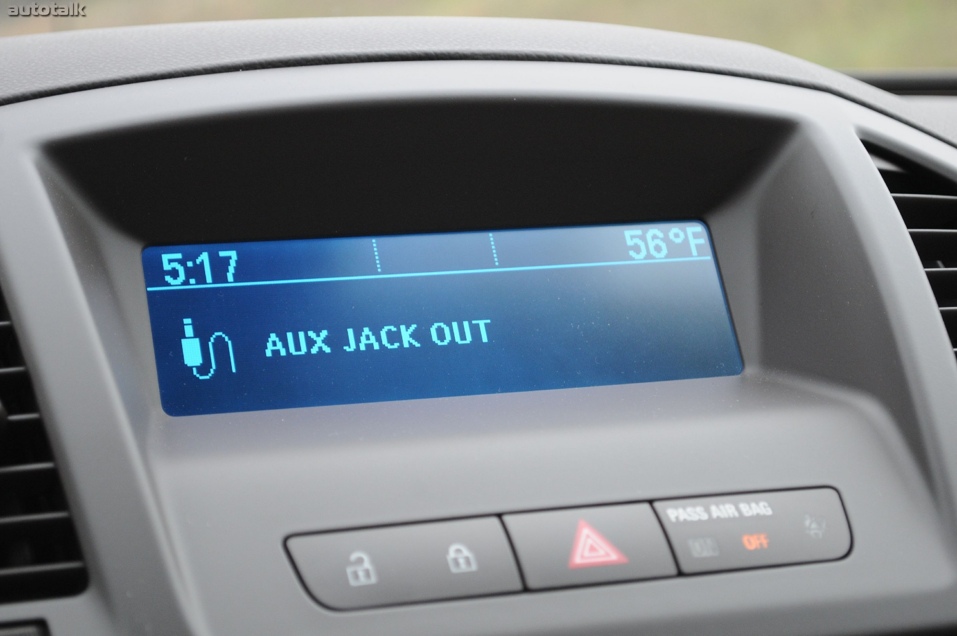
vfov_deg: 16.5
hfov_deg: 24.6
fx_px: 2191
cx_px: 478
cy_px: 318
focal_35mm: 82
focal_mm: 55
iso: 640
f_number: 5.6
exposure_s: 1/80
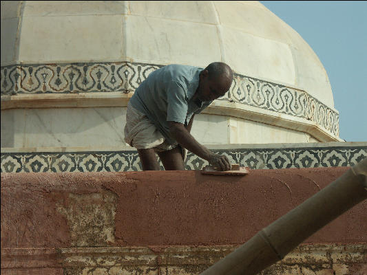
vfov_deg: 11.7
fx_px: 1347
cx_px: 184
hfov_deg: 15.5
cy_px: 138
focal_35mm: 127
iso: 100
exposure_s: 1/800
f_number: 6.3
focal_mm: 32.26
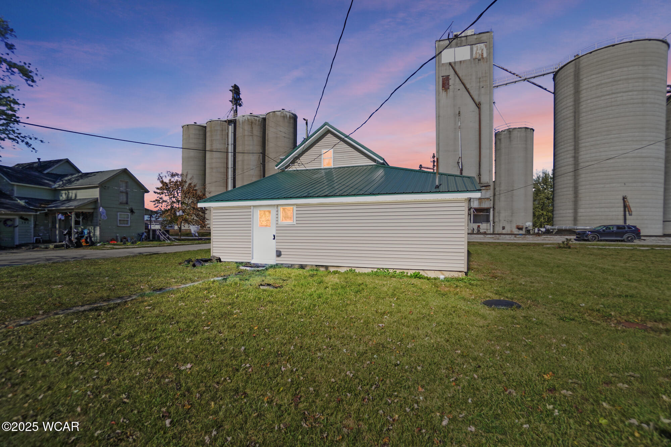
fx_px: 280
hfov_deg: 100.4
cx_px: 336
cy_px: 224
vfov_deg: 77.3
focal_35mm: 15
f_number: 5.6
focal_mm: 10
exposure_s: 1/1000
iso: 125
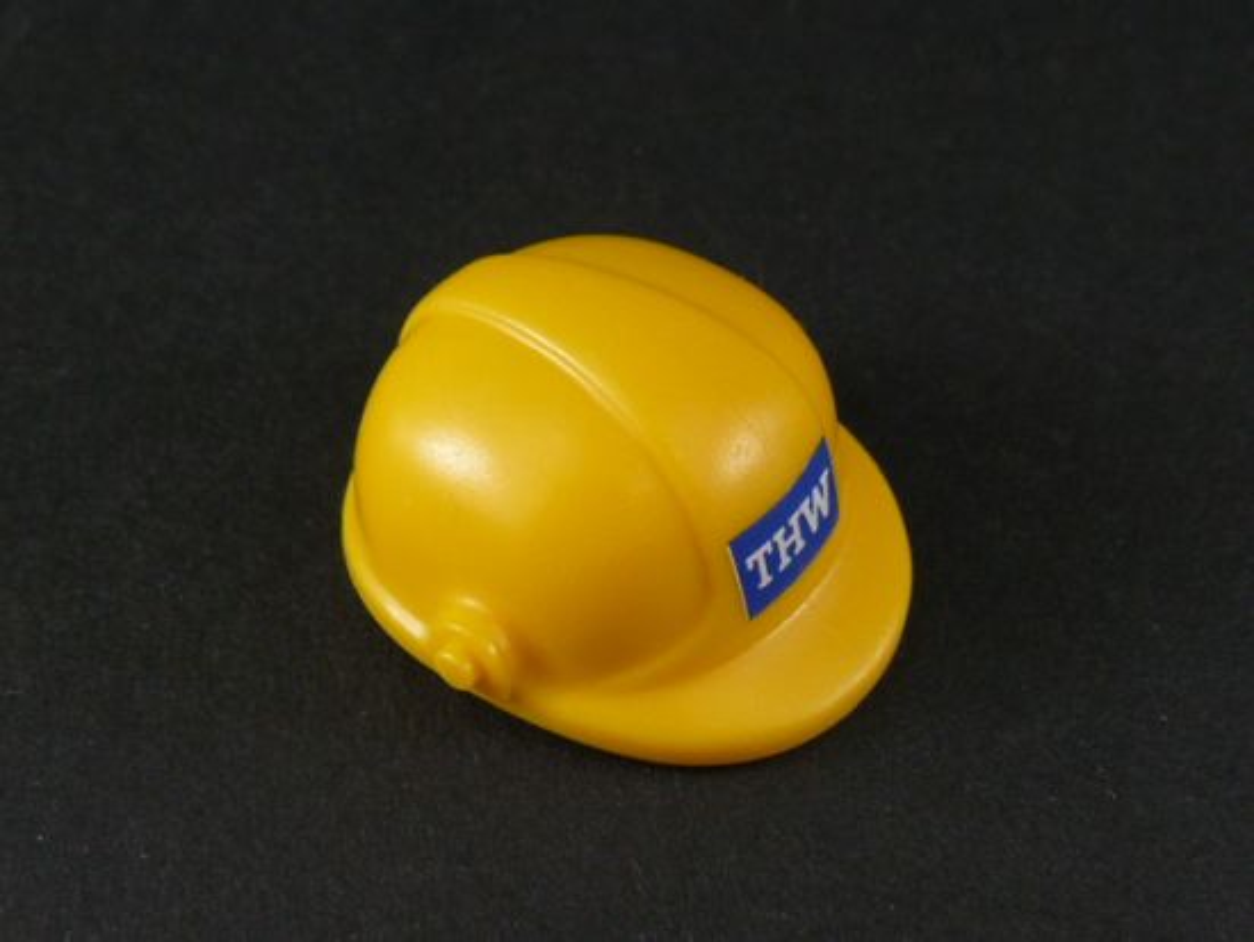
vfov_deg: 23.7
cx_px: 627
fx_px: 2247
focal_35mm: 62
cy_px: 471
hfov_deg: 31.2
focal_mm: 6.8
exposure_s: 1/30
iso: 160
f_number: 4
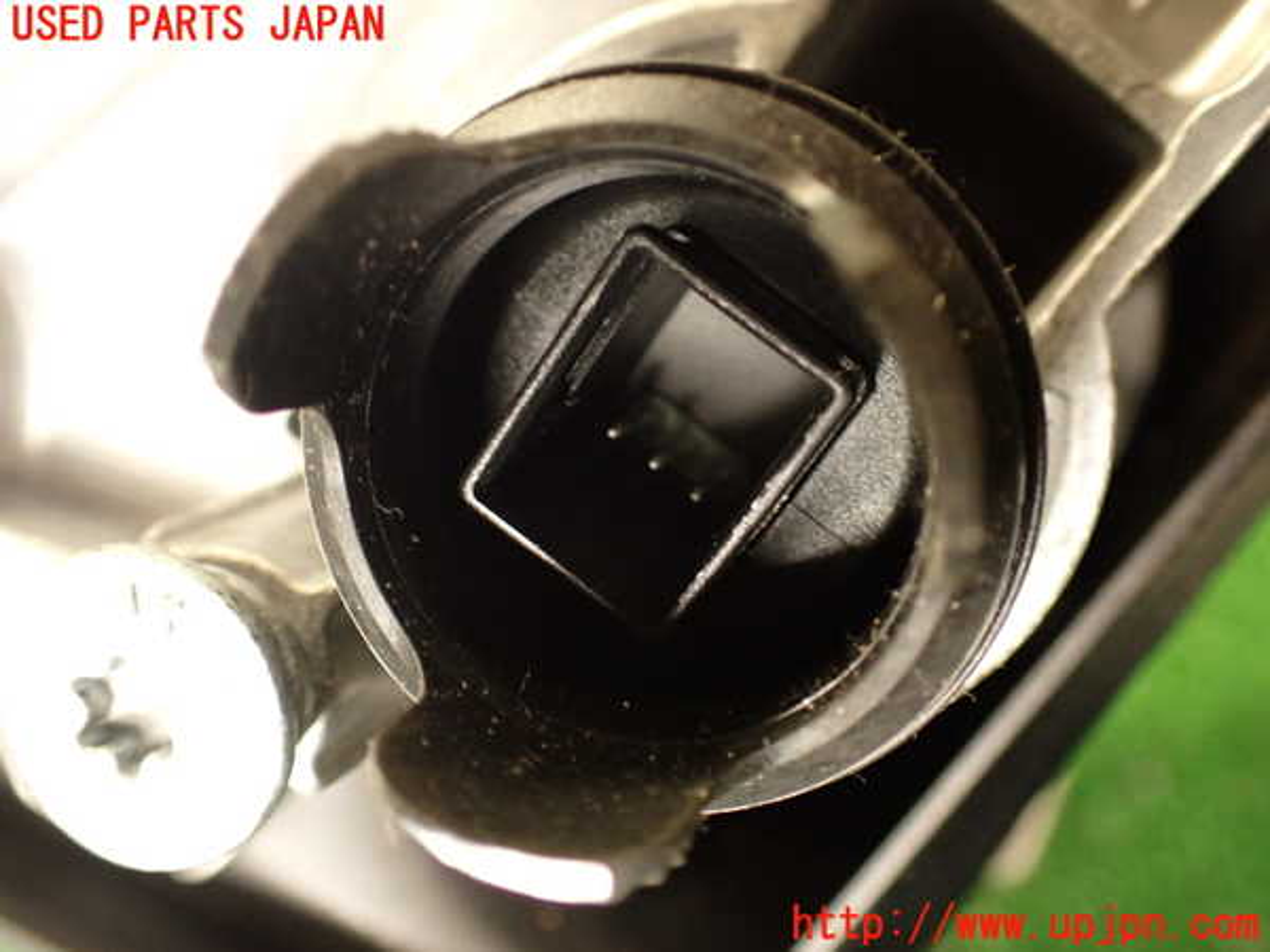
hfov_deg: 56.8
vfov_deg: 44.2
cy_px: 476
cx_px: 635
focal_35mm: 32
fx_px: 1174
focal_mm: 5.79
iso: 500
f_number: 2.4
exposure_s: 1/30
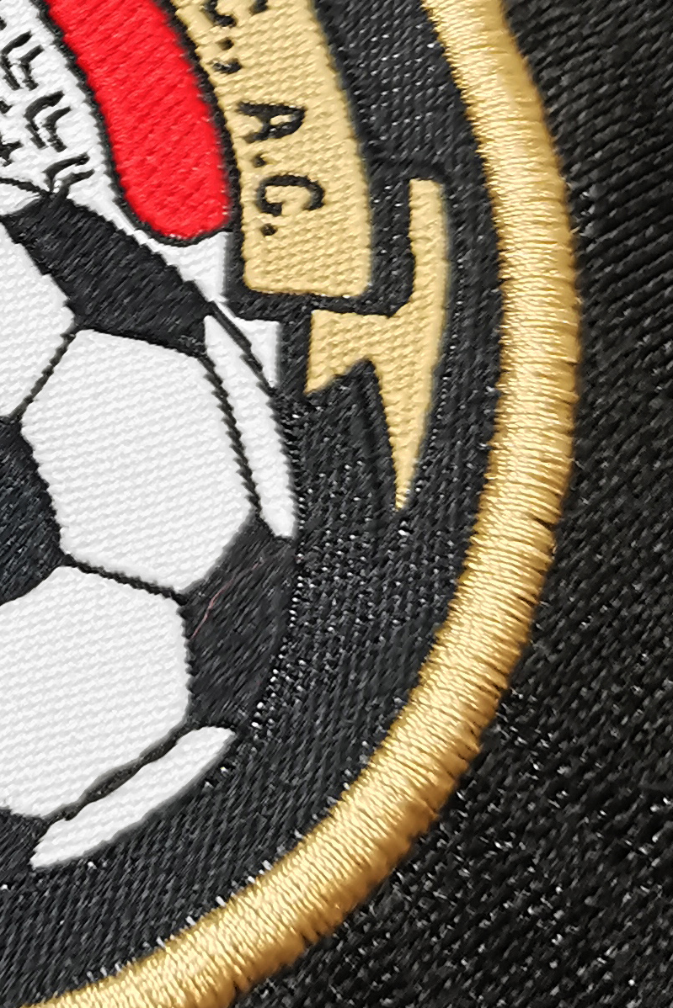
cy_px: 162
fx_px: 2915
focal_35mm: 104
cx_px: -582
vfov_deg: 19.4
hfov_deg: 12.0
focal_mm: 5.58
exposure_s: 1/100
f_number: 1.8
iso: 160
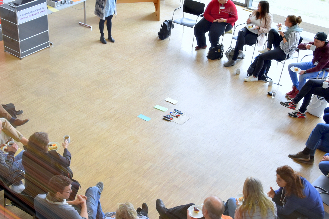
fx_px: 500
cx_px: 144
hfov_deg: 36.4
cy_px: 107
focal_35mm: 55
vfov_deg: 24.7
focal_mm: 25
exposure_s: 1/40
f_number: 4
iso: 450
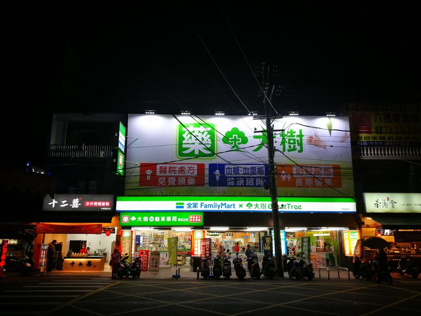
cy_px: 158
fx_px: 328
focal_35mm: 27
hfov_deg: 65.3
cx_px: 210
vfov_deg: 51.4
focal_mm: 4.5
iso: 200
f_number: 2.2
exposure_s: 1/60
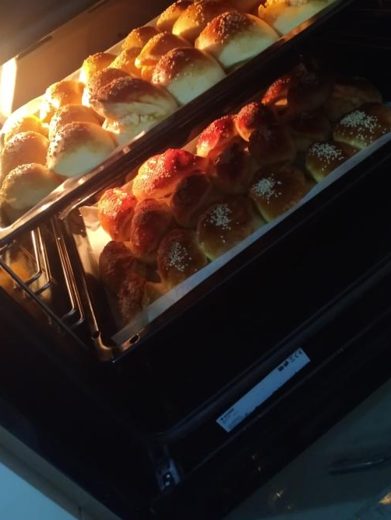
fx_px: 497
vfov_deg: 54.4
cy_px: 180
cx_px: 223
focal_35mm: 33
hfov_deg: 42.9
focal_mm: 3.94
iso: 1600
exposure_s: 1/13
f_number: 1.9
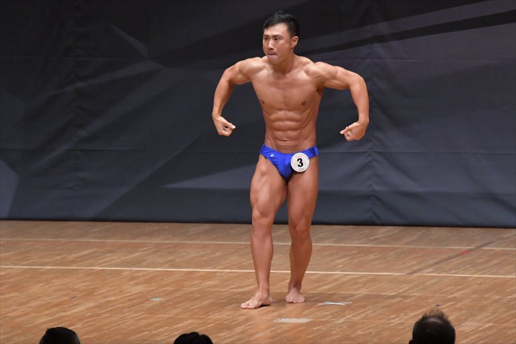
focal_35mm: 315
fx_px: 4513
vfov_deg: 4.4
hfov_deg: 6.5
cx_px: 258
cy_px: 172
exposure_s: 1/400
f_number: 5.6
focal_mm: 210
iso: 6400
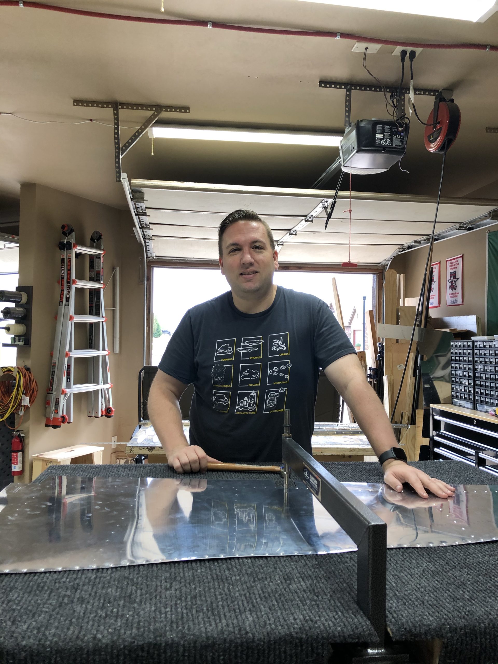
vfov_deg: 63.4
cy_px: 332
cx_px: 249
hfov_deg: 49.7
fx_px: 537
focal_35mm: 28
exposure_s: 1/30
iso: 25
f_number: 1.8
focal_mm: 3.99
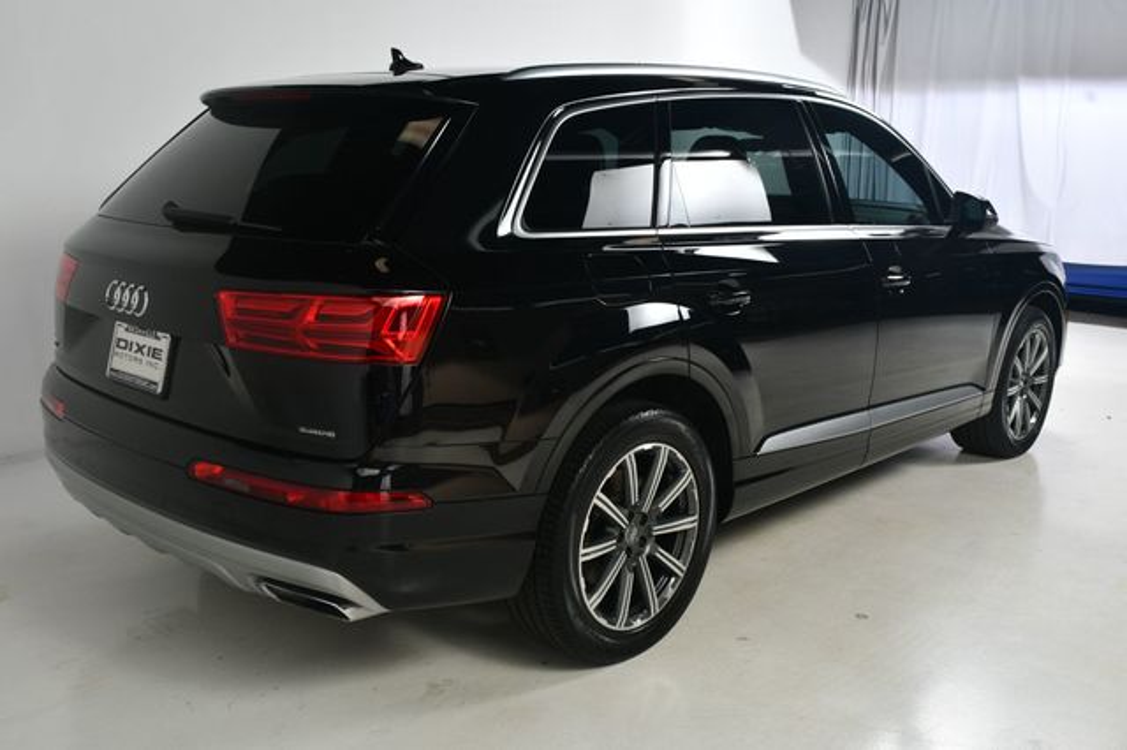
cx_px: 564
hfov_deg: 55.8
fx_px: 1064
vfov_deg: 38.8
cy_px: 375
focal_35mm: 34
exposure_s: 1/160
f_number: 11
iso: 100
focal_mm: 23
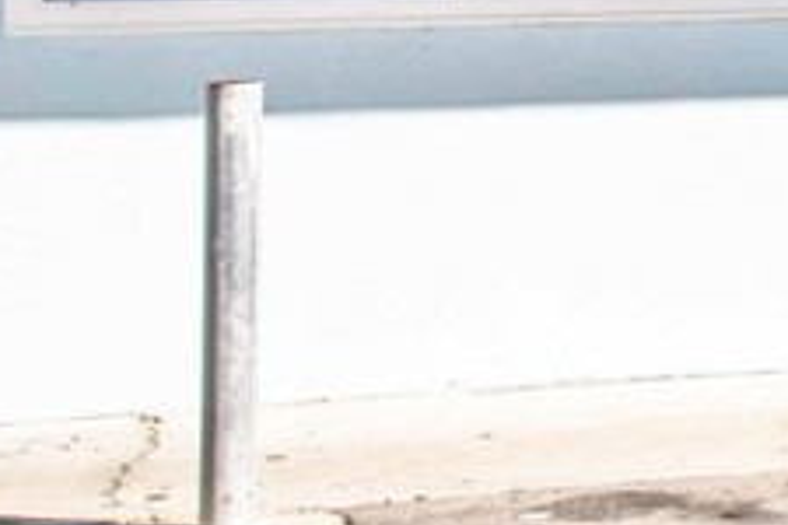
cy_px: -250
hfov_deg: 11.0
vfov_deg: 8.2
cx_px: 1751
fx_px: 3589
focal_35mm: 164
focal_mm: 36
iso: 400
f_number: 9
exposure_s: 1/1000
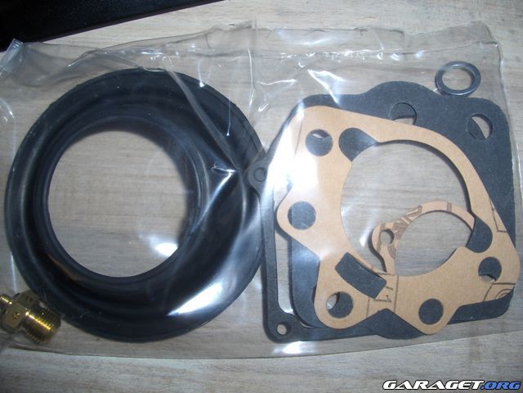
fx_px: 529
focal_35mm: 35
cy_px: 196
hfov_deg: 52.6
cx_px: 262
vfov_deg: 40.7
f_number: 4.3
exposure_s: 1/60
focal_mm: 5.8
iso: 100
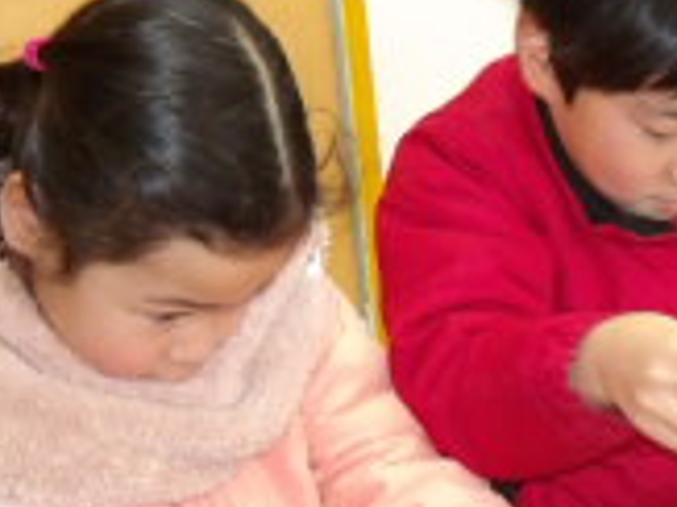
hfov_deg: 17.8
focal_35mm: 106
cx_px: 768
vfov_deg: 13.3
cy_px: 702
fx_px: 2072
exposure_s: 1/60
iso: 299
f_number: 3
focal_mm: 4.9
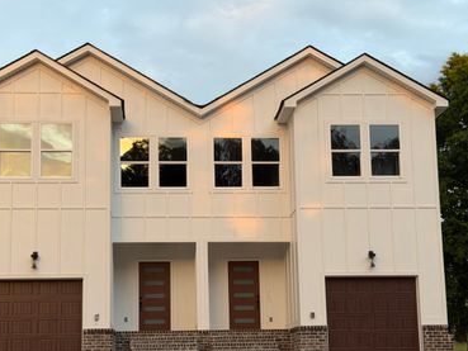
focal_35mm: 65
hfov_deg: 29.8
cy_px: 216
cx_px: 216
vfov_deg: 22.6
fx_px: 879
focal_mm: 6.76
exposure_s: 1/173
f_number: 1.78
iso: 50
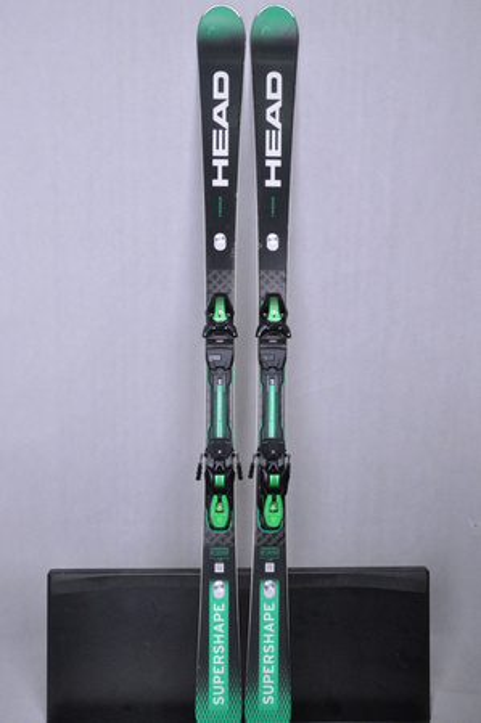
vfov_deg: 53.2
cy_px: 362
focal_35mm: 36
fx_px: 723
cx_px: 240
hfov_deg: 36.8
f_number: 8
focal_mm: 24
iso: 3200
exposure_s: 1/125
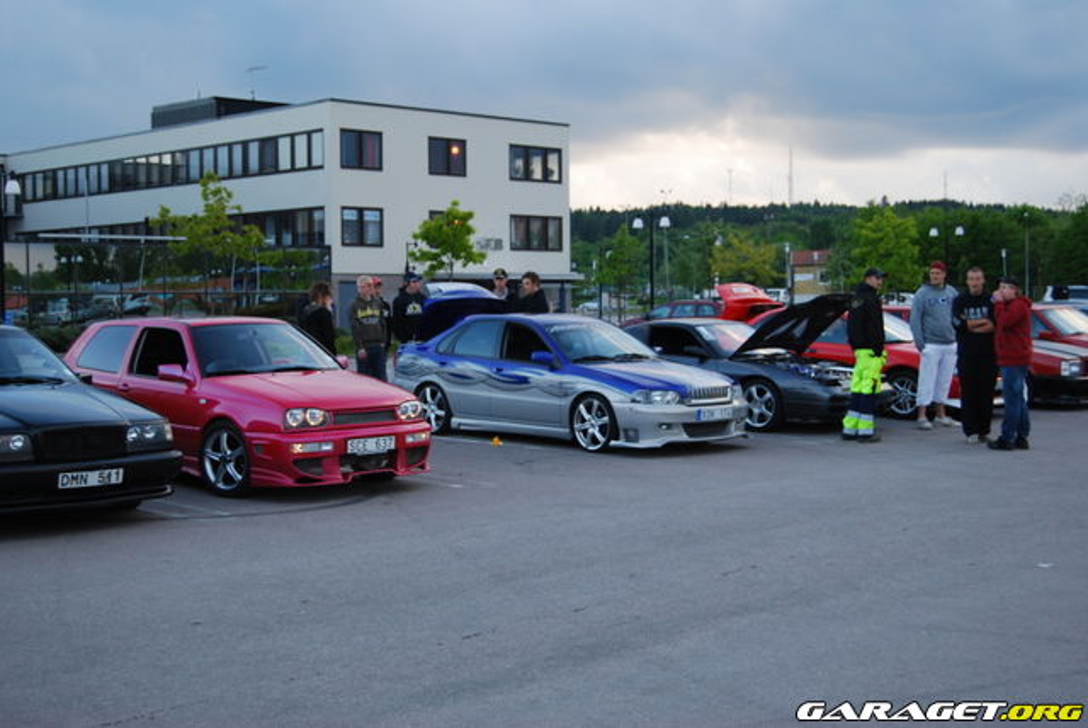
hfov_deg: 41.1
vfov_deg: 28.1
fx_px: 1452
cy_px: 364
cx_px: 544
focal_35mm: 48
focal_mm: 32
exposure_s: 1/100
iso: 200
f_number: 5
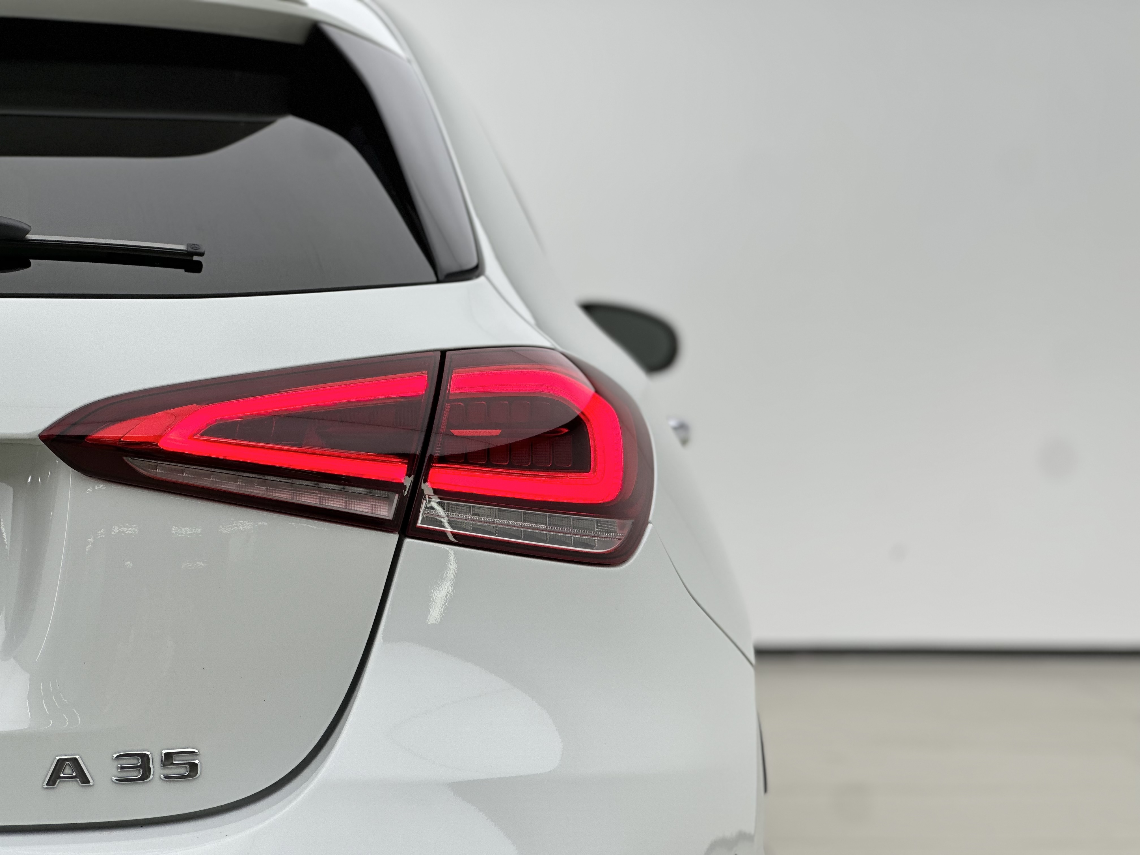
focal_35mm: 77
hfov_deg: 25.3
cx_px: 570
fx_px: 2536
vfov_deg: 19.1
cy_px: 428
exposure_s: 1/100
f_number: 2.8
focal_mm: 9
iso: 32
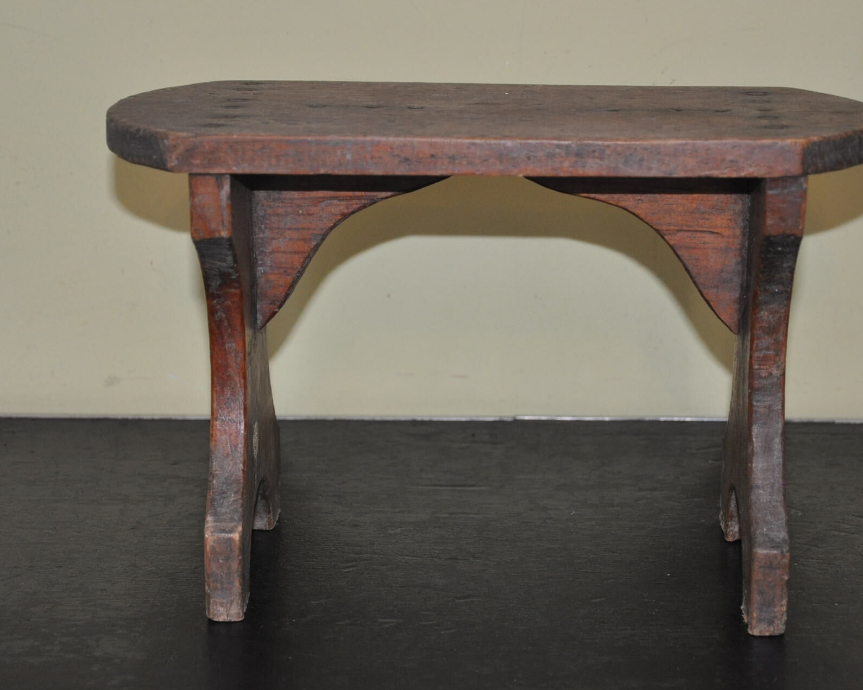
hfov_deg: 24.9
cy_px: 346
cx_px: 490
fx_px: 1956
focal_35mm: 77
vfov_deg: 20.0
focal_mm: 45
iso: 800
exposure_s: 1/60
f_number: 4.8
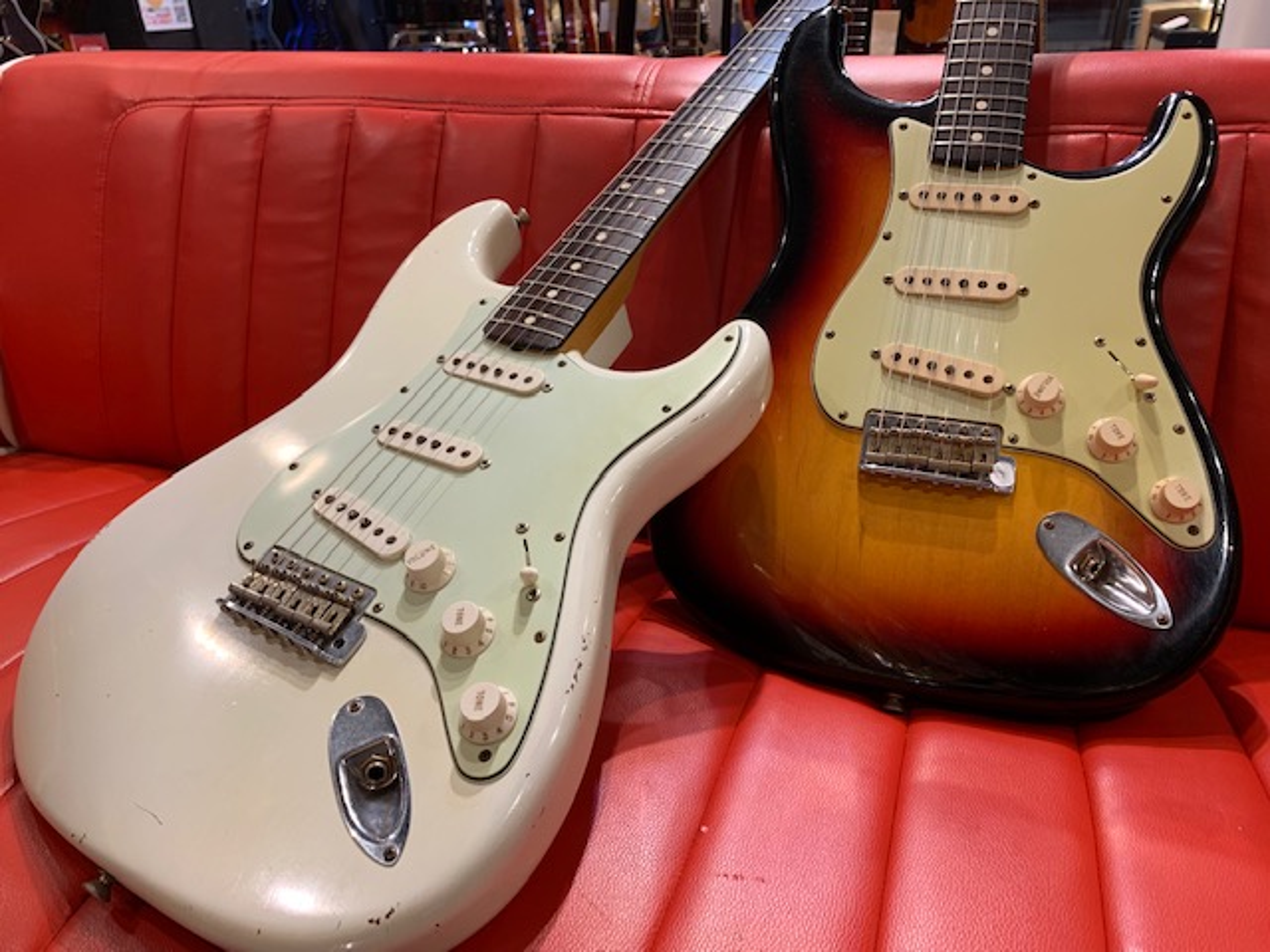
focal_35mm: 26
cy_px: 476
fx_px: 954
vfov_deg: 53.1
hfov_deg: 67.3
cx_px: 635
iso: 125
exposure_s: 1/50
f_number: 1.8
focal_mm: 4.25
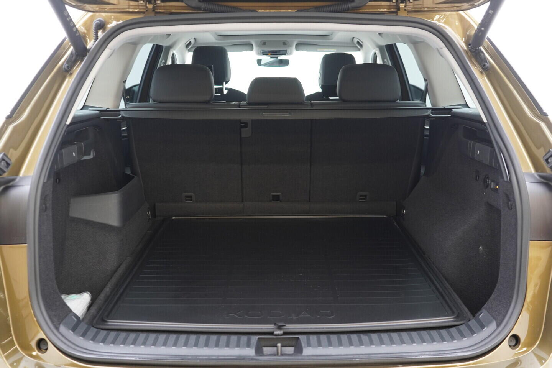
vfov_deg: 36.9
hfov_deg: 53.1
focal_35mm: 36
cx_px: 276
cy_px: 184
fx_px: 552
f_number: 2.8
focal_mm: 24
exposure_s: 1/40
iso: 640
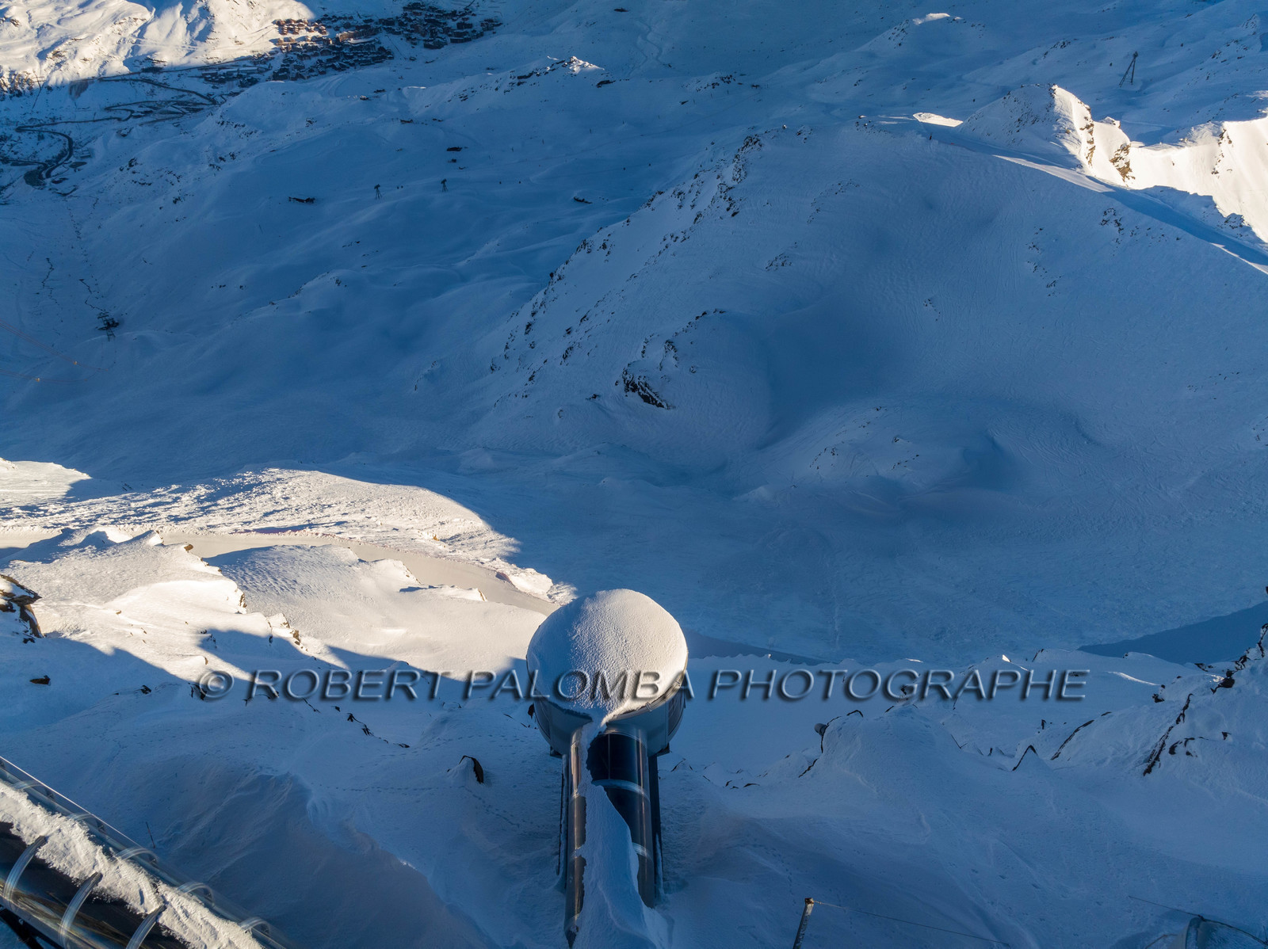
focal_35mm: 24
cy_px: 474
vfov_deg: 56.8
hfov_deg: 71.6
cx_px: 634
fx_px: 879
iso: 200
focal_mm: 12.3
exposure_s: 1/240
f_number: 11
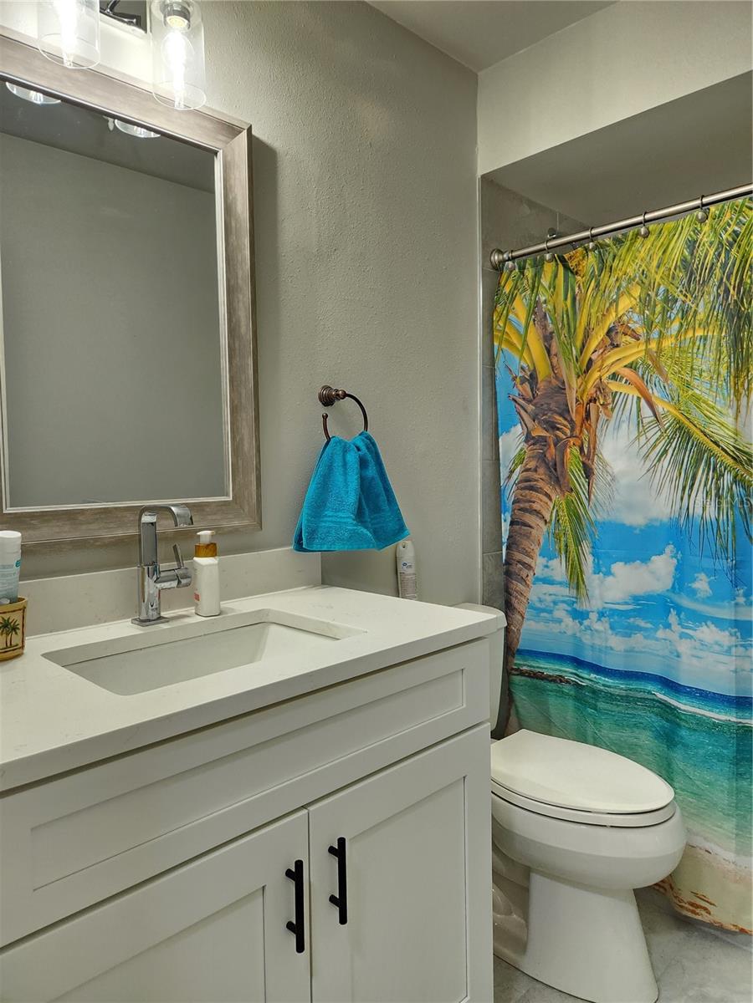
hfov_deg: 58.9
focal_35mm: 23
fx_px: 667
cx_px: 376
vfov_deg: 73.9
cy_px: 502
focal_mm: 5.4
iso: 200
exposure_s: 1/120
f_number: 1.8
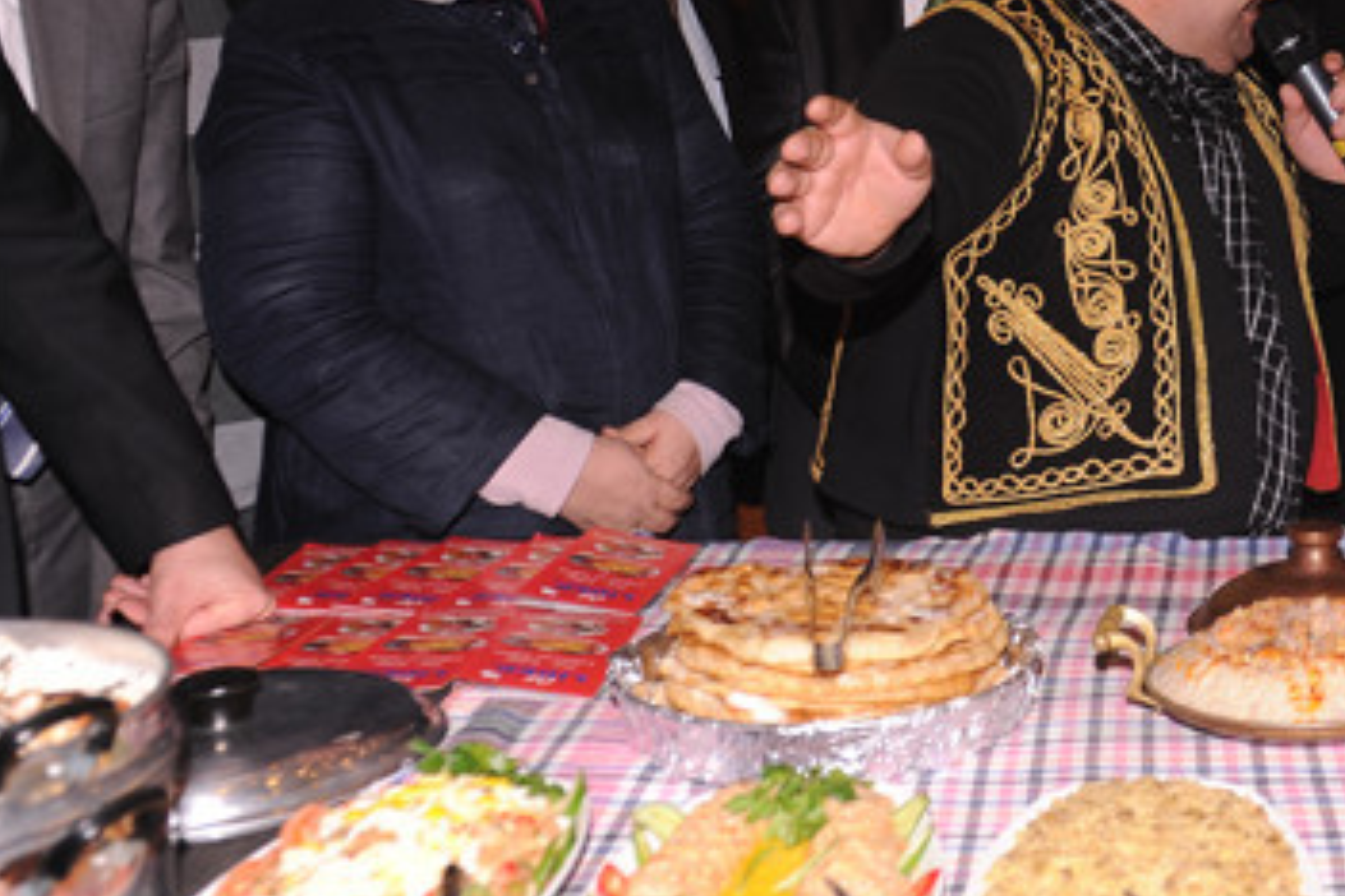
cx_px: 1307
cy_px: 88
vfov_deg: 23.5
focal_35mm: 56
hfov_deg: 33.0
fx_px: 2092
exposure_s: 1/60
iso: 100
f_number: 4
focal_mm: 24
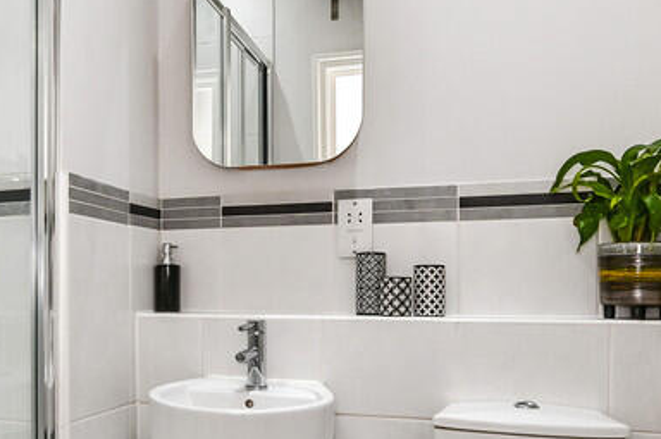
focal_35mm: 40
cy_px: 304
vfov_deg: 32.9
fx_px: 734
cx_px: 198
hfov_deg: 47.4
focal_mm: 15
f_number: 8
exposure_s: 1/60
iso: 400
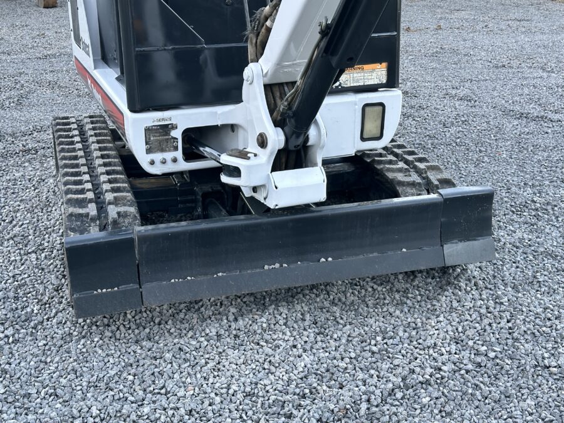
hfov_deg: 39.7
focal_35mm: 48
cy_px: 212
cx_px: 282
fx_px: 782
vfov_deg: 30.3
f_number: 1.78
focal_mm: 6.86
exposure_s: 1/114
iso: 80
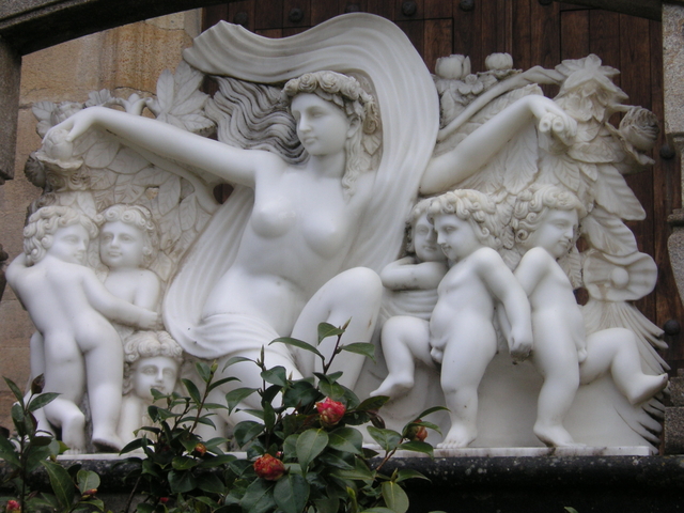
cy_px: 256
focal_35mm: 96
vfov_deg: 15.4
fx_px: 1897
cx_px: 342
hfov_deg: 20.4
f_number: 4.9
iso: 50
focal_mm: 15.9
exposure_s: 1/180
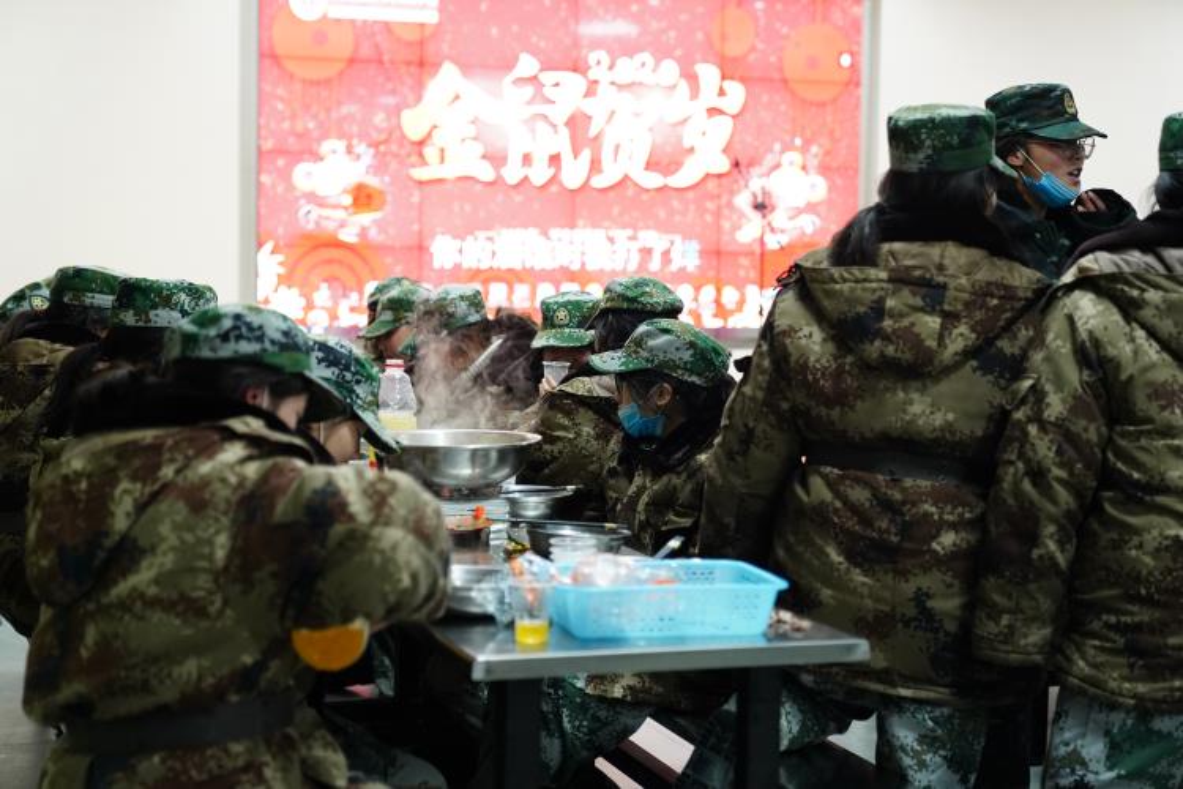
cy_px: 394
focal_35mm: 59
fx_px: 1939
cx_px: 592
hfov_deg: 33.9
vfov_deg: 23.0
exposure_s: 1/250
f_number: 2.8
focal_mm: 59
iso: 4000
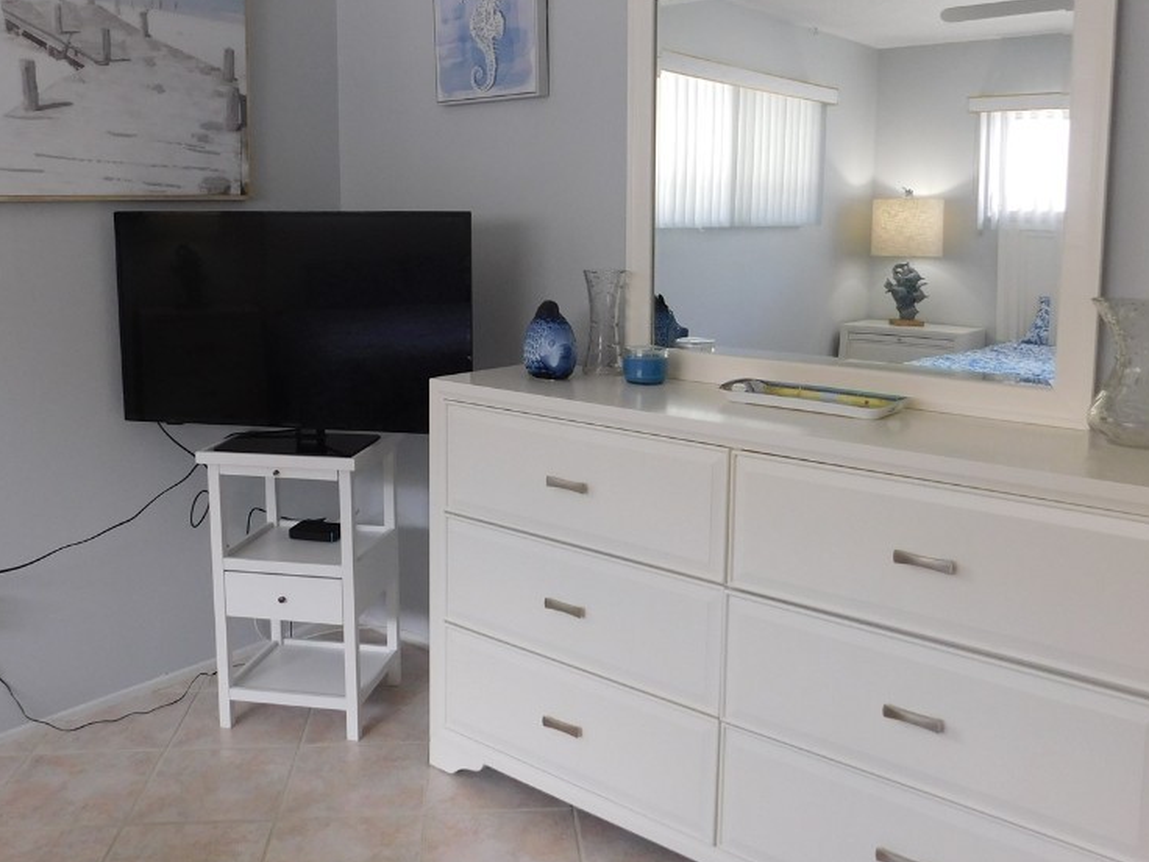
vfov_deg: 43.8
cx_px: 545
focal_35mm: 32
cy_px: 329
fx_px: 1062
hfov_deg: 56.8
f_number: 3
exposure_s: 1/30
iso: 160
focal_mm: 4
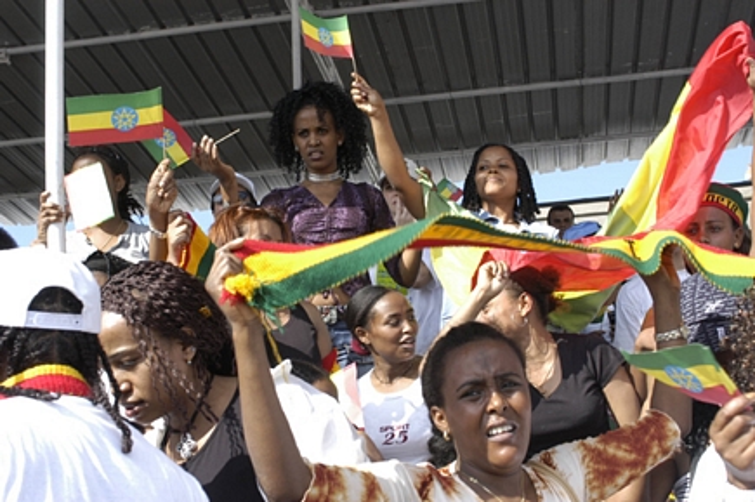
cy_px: 251
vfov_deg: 25.7
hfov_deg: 37.9
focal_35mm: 52
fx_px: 1100
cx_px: 378
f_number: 8
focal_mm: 35
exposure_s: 1/200
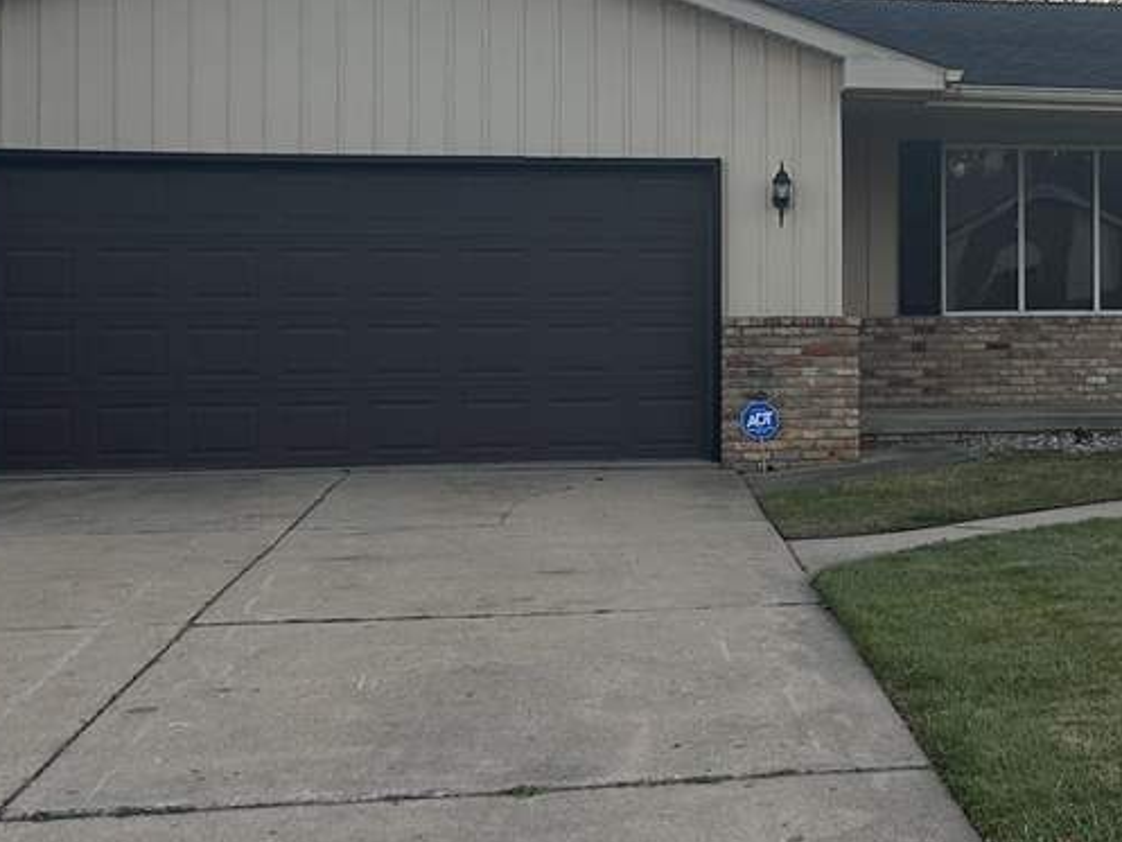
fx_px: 2172
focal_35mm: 67
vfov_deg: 21.8
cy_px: 246
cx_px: 1018
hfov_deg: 27.9
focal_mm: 5.7
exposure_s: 1/601
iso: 50
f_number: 1.5
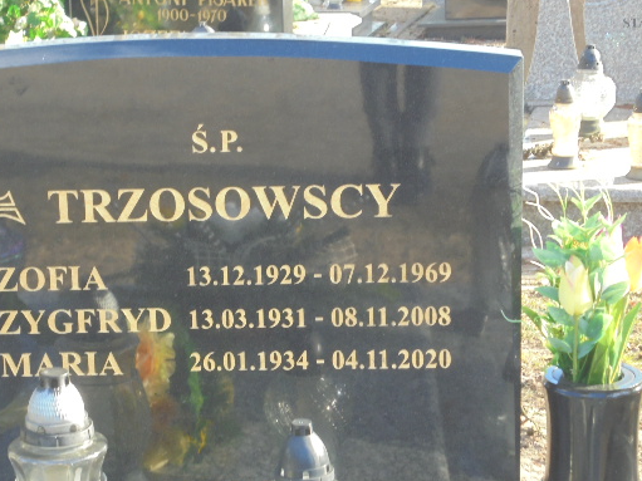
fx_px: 1928
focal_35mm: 104
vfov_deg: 14.2
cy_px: 242
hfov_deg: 18.9
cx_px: 244
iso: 160
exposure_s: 1/30
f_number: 6.7
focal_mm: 14.9
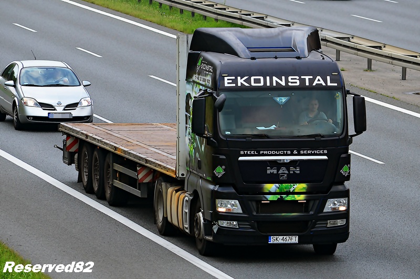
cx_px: 210
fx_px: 4192
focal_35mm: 360
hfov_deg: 5.7
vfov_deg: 3.8
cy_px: 140
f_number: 7.1
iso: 400
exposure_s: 1/640
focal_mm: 240
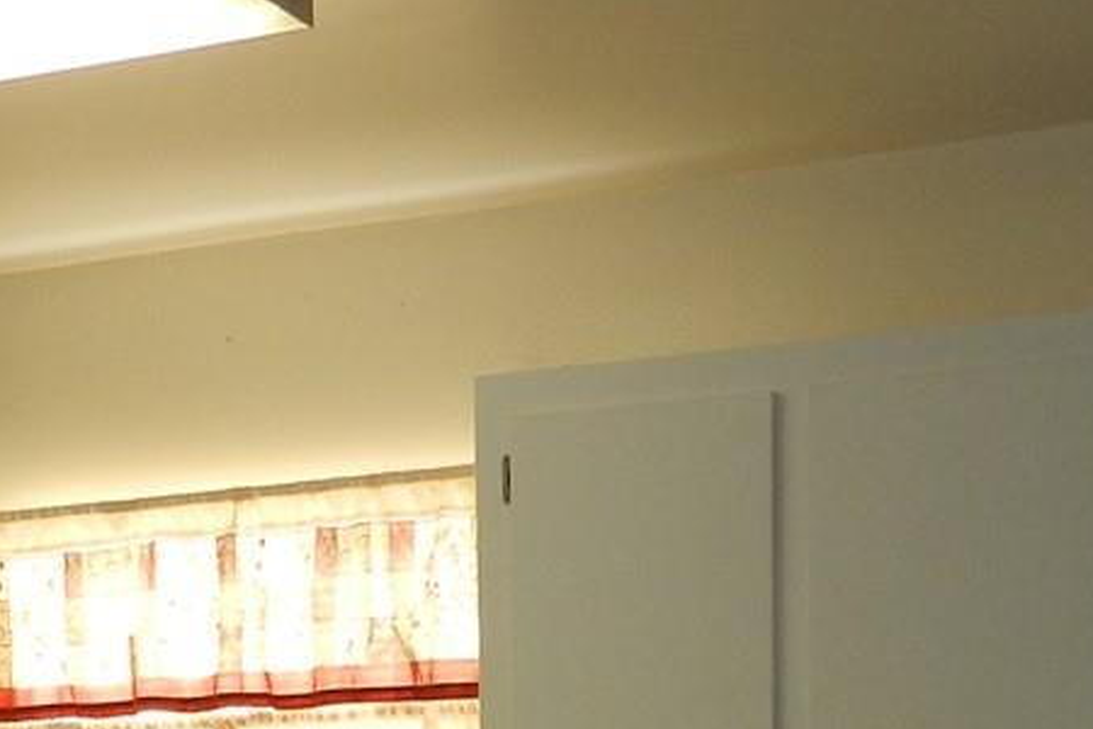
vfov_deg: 15.2
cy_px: 1006
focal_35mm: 85
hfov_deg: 22.7
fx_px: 2580
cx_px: -85
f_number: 3.4
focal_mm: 4
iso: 160
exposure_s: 1/40
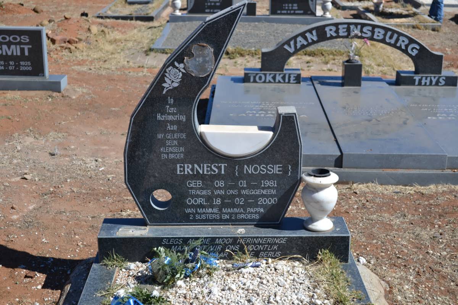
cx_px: 229
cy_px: 152
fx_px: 687
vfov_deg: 25.1
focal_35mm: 54
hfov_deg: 36.9
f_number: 6.3
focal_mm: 36
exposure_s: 1/160
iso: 100
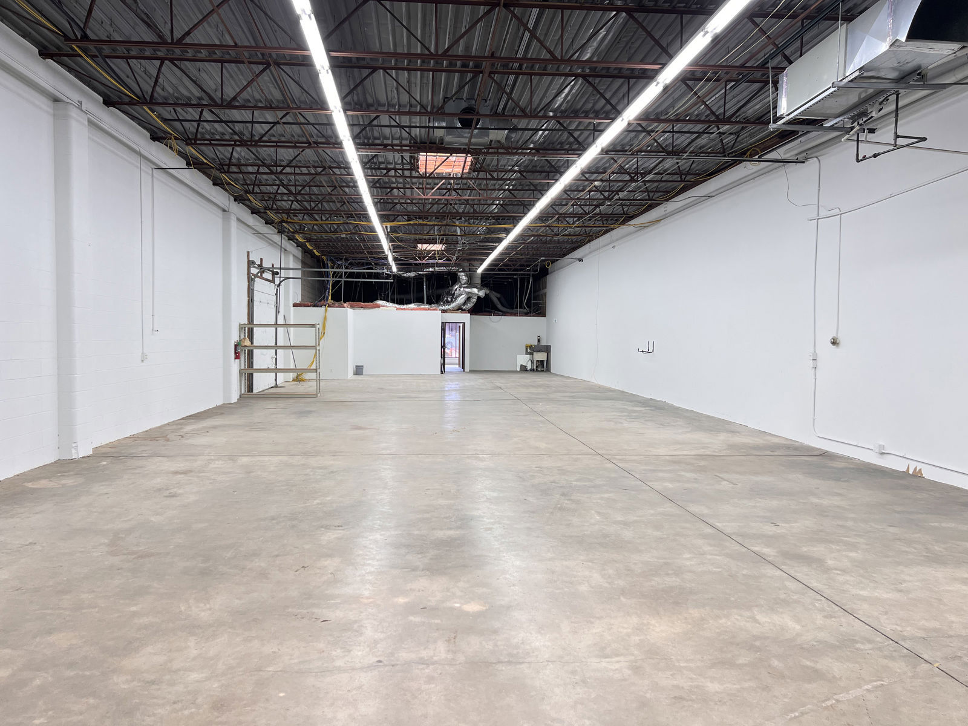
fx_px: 727
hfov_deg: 67.3
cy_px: 363
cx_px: 484
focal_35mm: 26
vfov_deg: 53.1
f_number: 1.5
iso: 64
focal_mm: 5.7
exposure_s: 1/135
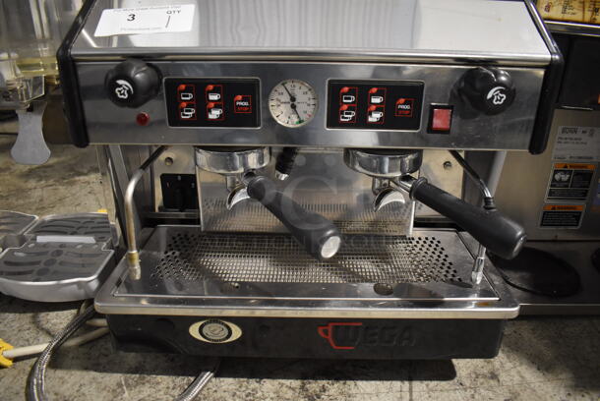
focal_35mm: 27
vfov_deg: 48.0
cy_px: 200
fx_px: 450
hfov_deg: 67.3
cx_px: 300
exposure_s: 1/30
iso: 2000
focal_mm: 18
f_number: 3.5
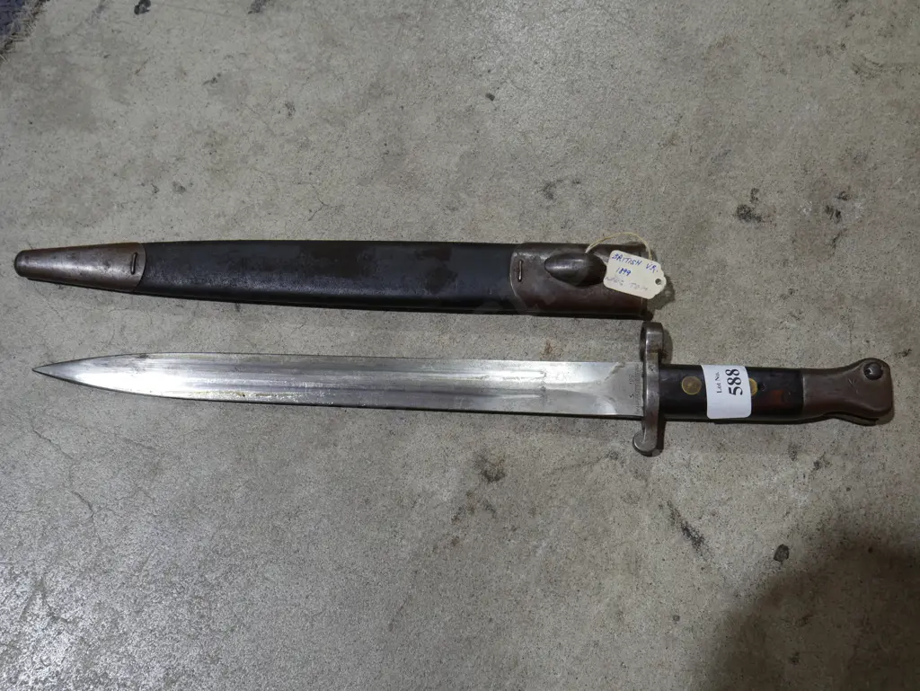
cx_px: 460
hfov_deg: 46.8
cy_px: 346
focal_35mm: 40
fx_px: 1064
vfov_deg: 36.0
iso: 250
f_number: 4.5
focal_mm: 20
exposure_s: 1/60
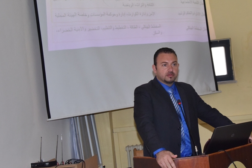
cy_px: 67
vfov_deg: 20.6
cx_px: 167
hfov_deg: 30.3
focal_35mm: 66
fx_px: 462
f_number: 6.3
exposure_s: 1/250
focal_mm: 38
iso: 2000
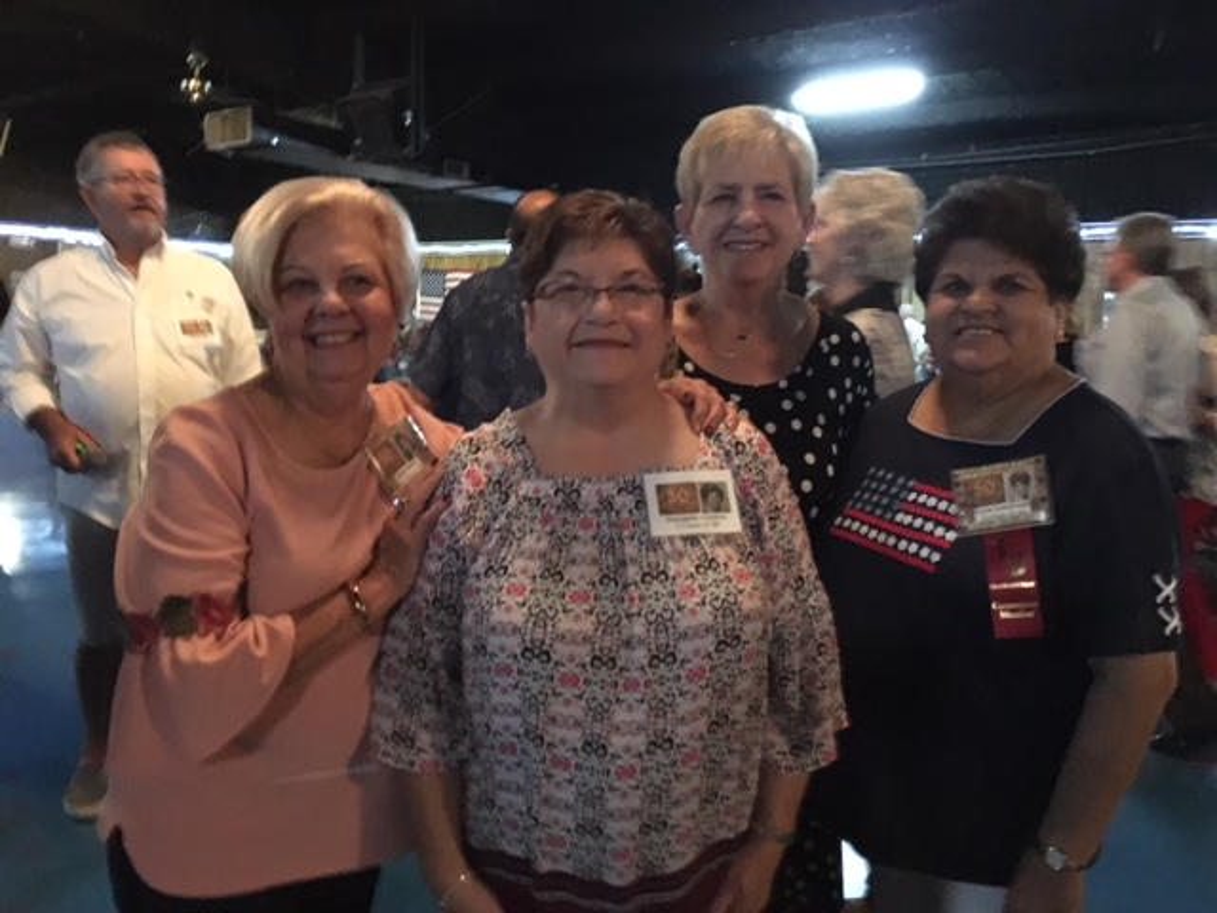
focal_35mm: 29
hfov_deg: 61.7
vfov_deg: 48.2
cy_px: 456
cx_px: 608
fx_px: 1020
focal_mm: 4.15
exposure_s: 1/15
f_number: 2.2
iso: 800
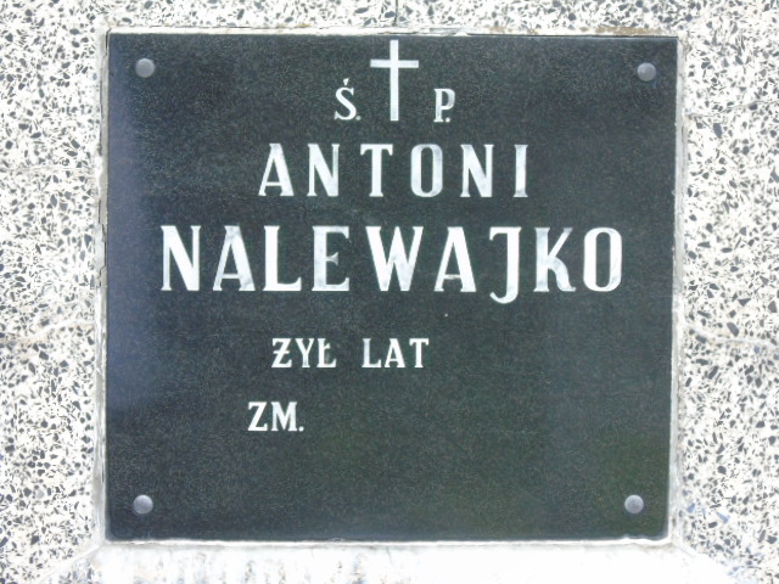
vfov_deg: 8.0
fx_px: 4186
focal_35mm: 186
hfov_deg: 10.6
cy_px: 292
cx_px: 390
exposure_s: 1/125
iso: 400
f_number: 5
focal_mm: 33
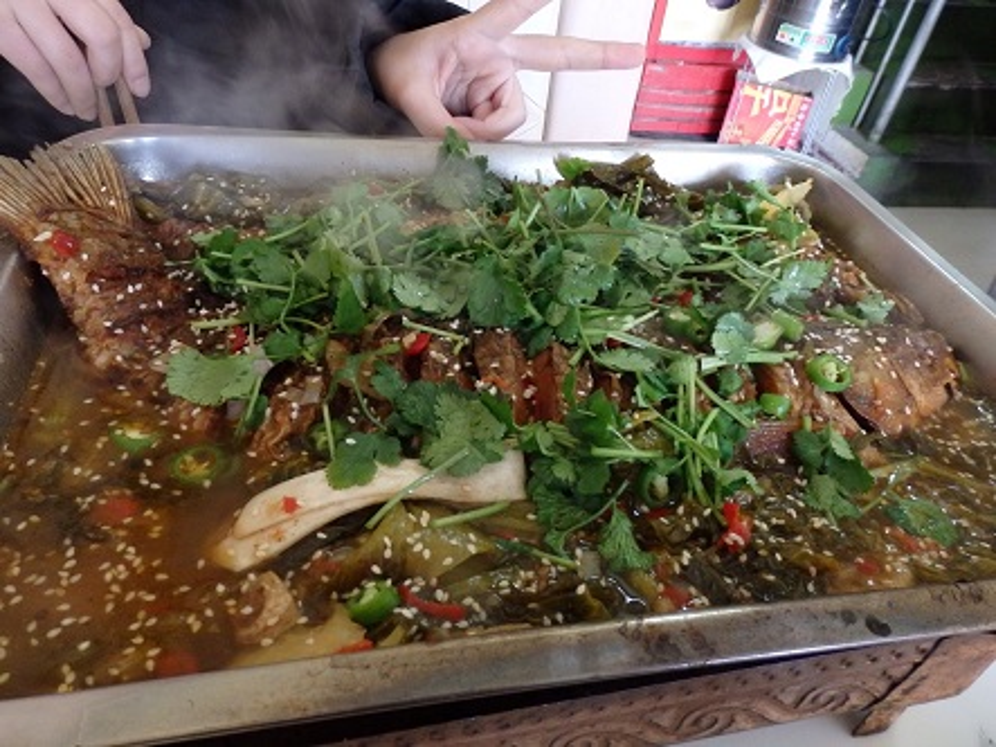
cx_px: 498
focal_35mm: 25
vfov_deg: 54.9
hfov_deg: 69.4
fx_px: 719
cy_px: 374
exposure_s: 1/25
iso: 800
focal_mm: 4.5
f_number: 3
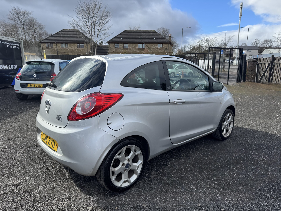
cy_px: 106
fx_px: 195
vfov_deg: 56.8
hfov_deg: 71.6
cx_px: 140
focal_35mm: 24
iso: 80
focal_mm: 6.76
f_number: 1.78
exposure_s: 1/2710
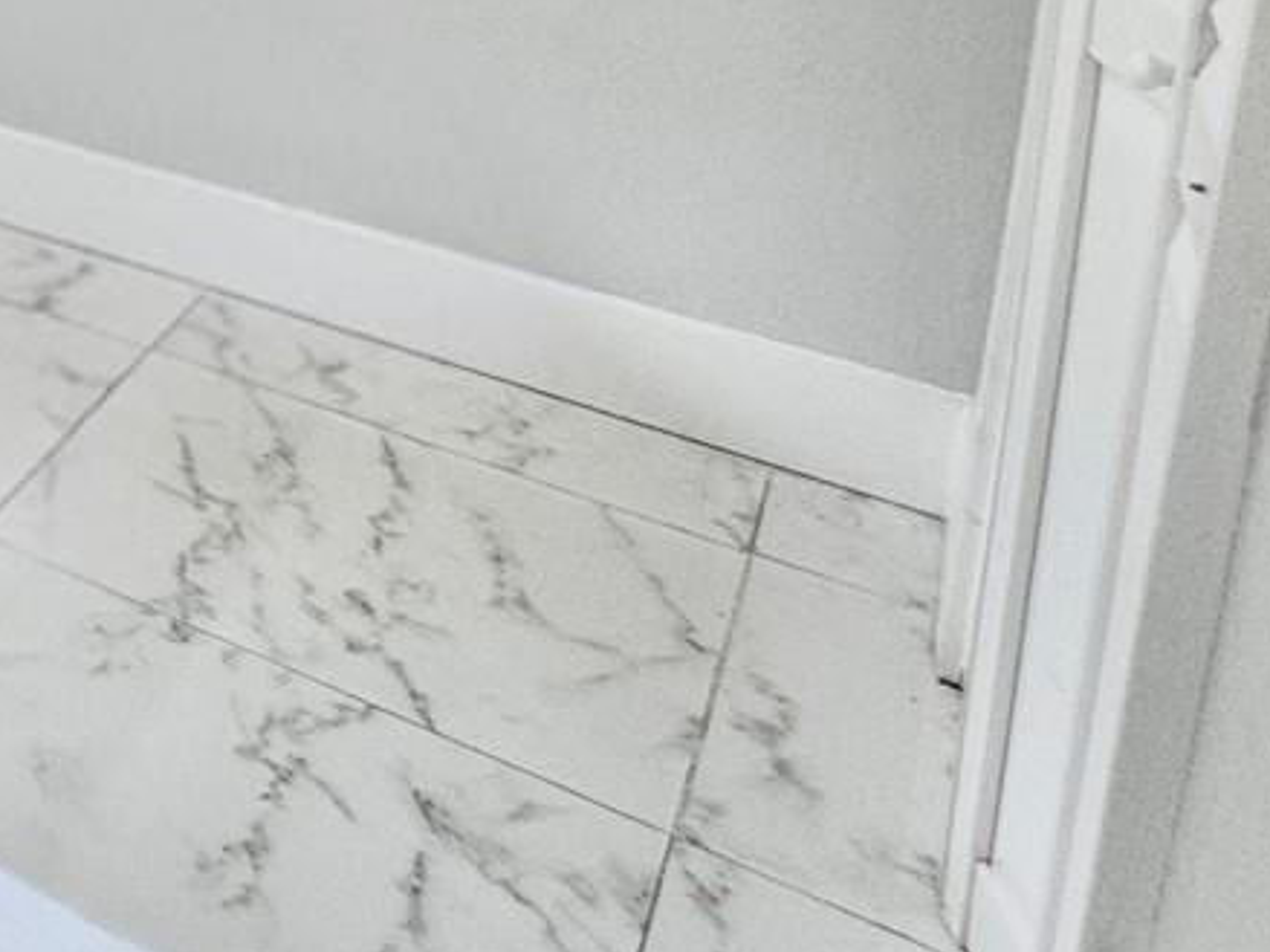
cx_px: -981
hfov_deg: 22.6
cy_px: -353
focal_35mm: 51
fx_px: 1871
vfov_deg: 24.2
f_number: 2.2
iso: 100
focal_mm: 2.22
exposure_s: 1/120
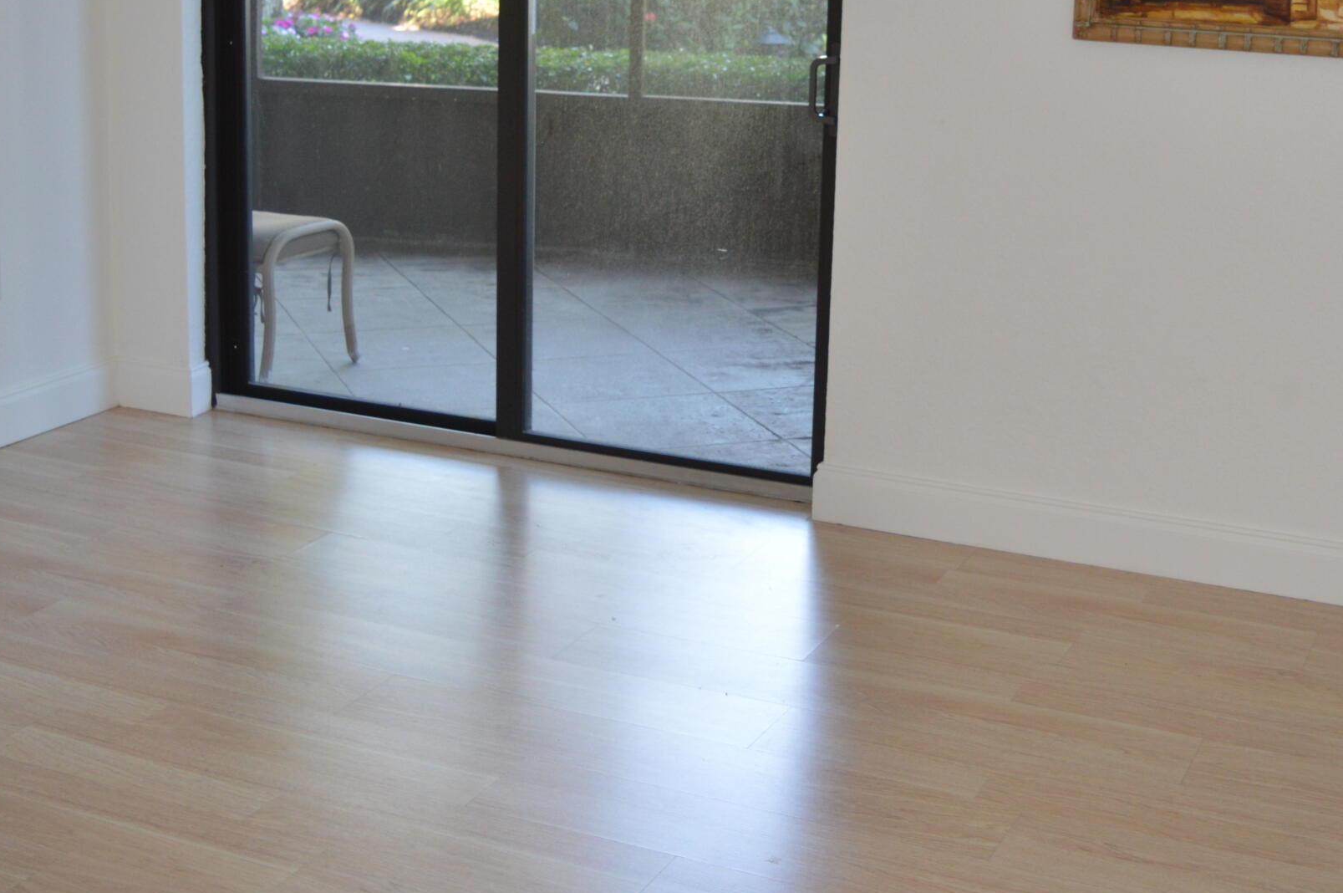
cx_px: 765
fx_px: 2087
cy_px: 279
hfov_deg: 35.6
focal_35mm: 56
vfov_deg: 24.0
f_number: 4
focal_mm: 20
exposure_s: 1/80
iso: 400
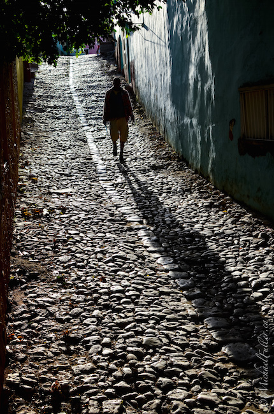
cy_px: 207
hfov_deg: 25.6
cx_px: 137
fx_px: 603
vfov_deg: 37.9
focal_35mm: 52
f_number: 5.6
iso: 100
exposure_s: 1/640
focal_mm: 35
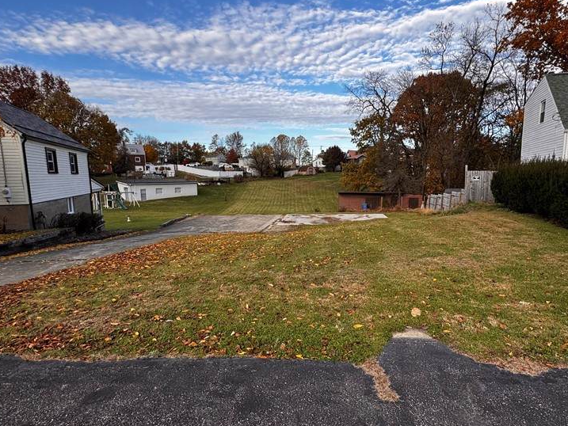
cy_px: 219
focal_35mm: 20
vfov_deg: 66.0
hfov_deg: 81.4
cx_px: 319
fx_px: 328
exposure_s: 1/428
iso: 40
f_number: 2.2
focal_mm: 2.22
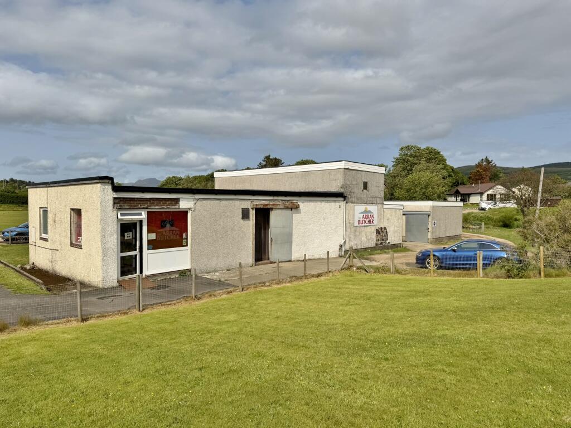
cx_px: 286
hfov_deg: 71.6
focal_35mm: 24
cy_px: 214
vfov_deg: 56.8
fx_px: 396
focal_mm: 6.76
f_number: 1.78
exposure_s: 1/10309
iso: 80
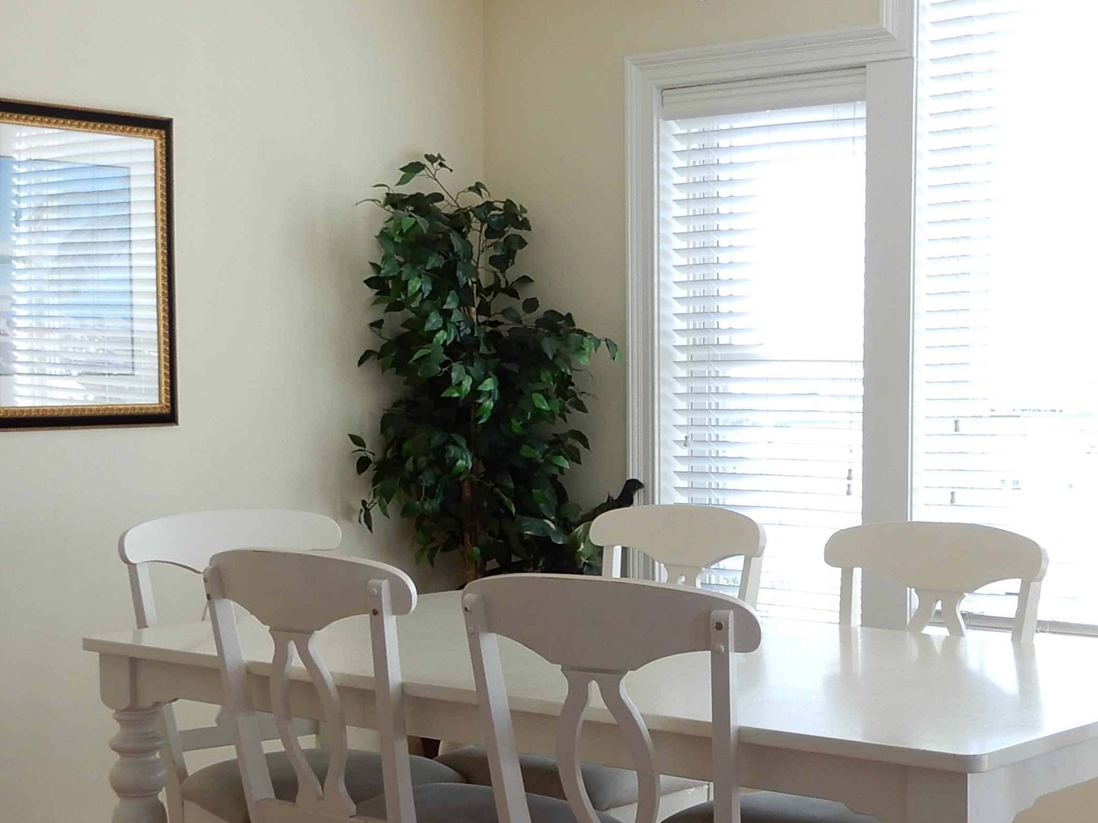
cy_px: 558
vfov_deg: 24.3
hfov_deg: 32.0
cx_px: 718
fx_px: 1903
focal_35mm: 60
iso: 80
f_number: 3.4
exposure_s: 1/60
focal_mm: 4.3
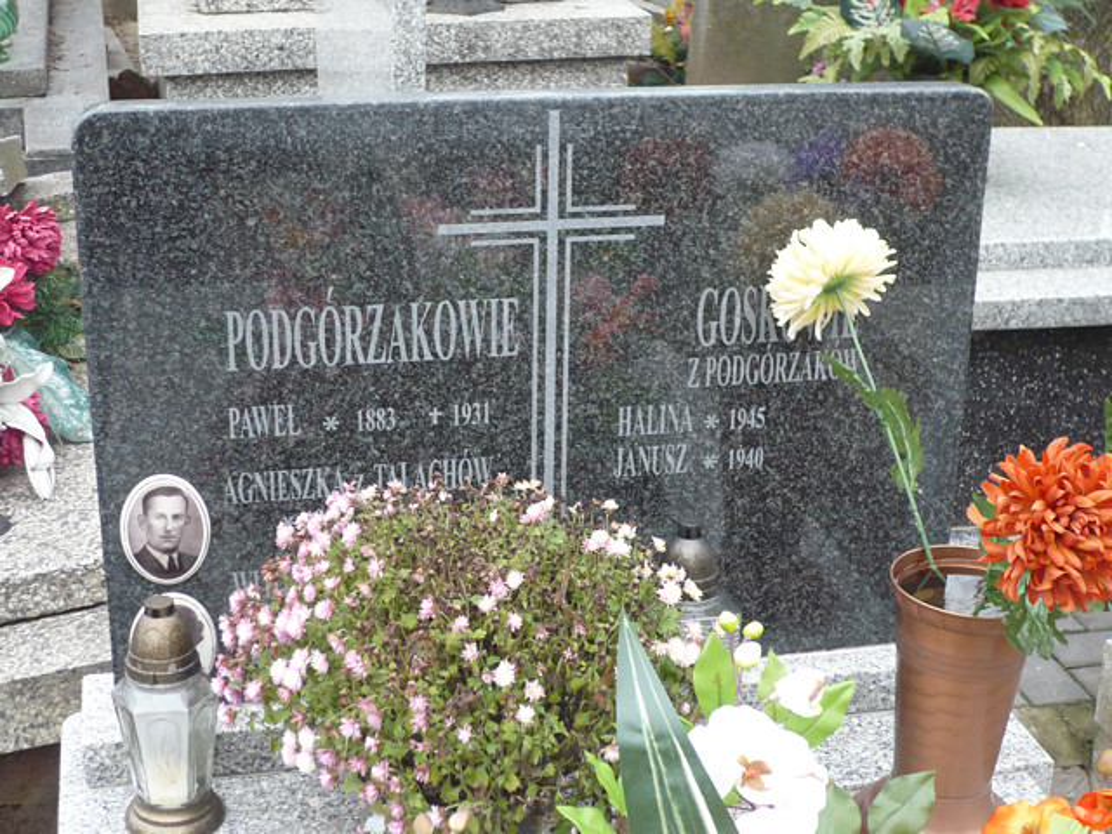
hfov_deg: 32.2
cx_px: 556
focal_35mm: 60
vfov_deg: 24.4
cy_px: 417
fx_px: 1927
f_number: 3.7
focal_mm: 9.9
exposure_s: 1/30
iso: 160
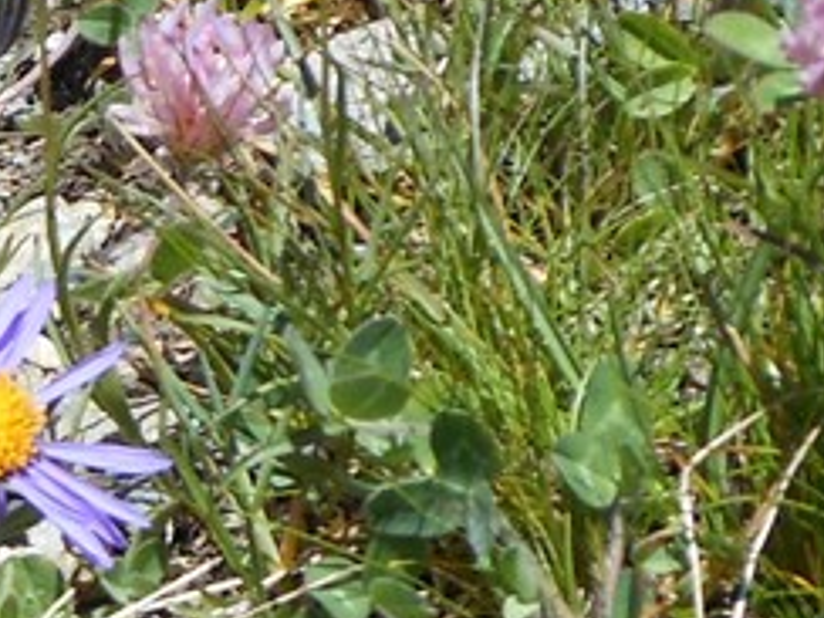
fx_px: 7213
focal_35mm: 303
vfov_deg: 4.9
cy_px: 402
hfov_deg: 6.4
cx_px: -831
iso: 80
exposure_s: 1/500
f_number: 4.1
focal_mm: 10.2
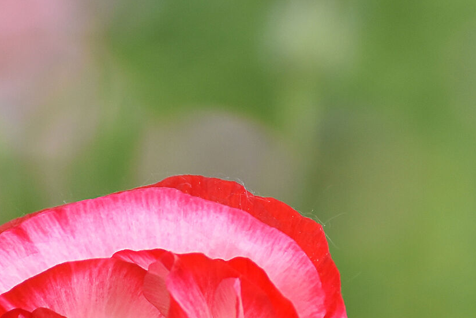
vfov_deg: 1.6
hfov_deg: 2.4
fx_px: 11549
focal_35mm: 873
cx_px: 284
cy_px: 346
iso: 2000
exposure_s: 1/3200
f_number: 5.6
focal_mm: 300
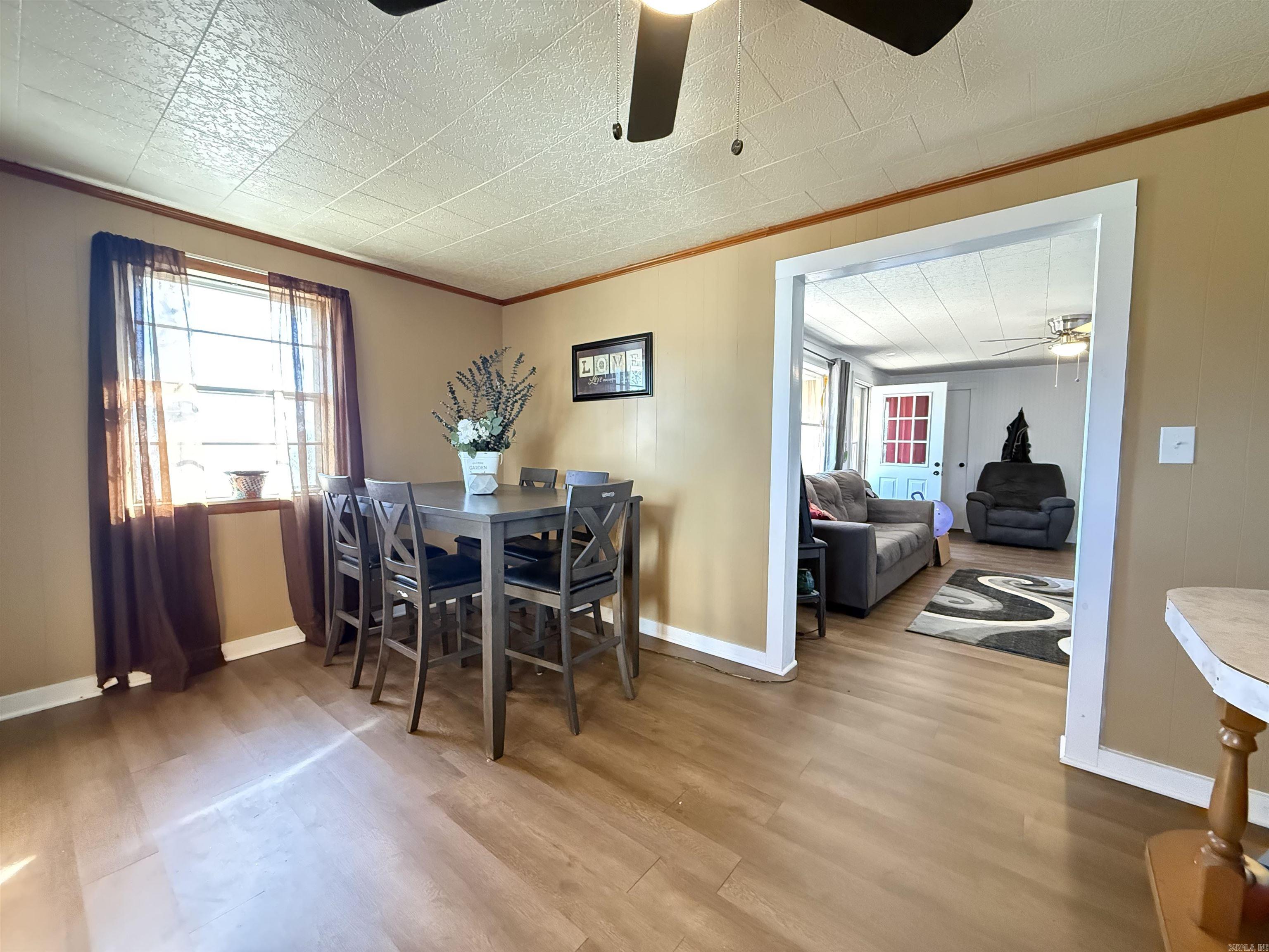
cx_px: 634
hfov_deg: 102.1
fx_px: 513
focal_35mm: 14
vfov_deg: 85.7
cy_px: 476
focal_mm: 2.22
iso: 1250
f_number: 2.2
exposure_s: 1/60
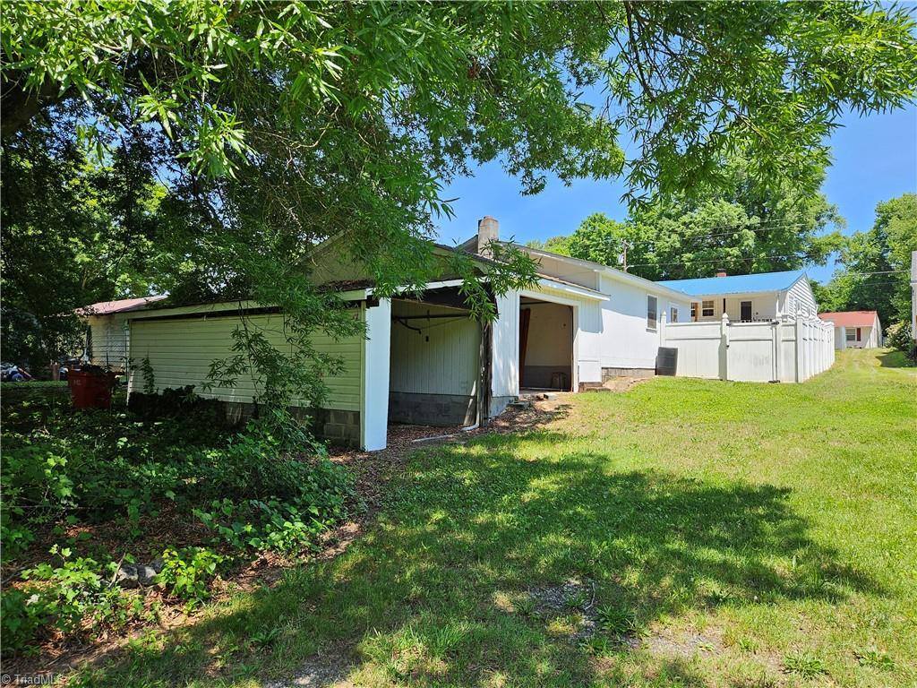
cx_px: 458
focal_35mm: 23
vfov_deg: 58.9
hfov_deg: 73.9
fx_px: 609
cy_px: 344
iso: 25
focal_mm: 5.4
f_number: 1.8
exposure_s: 1/550
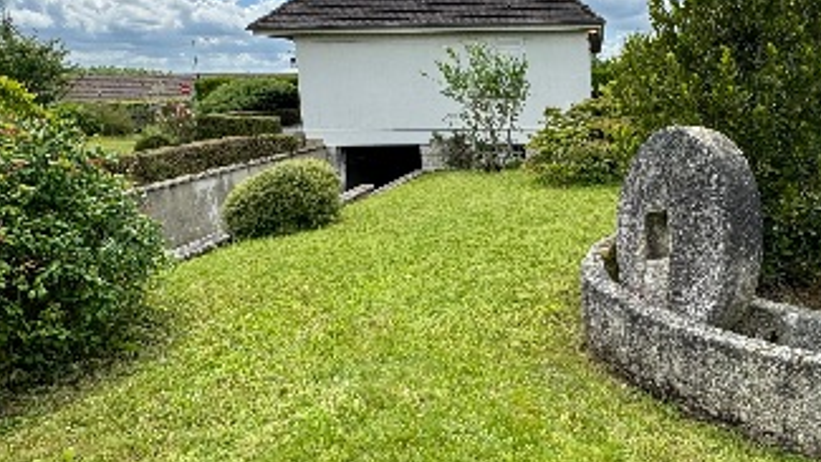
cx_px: 571
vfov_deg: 39.0
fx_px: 653
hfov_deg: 62.1
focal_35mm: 30
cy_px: 225
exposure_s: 1/796
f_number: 2.2
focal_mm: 2.22
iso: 50
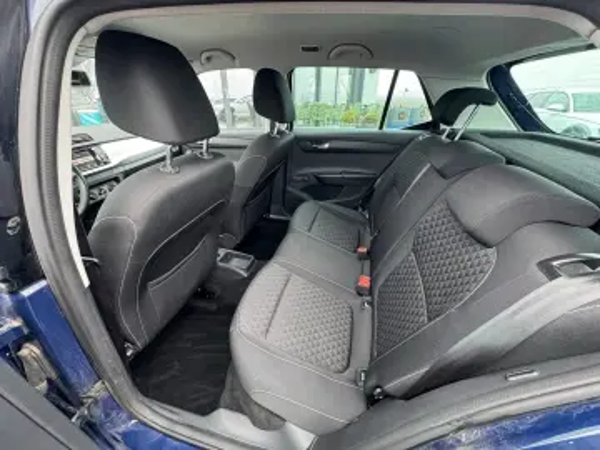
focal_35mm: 14
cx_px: 300
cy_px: 225
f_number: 2.2
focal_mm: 2.22
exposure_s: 1/69
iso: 320
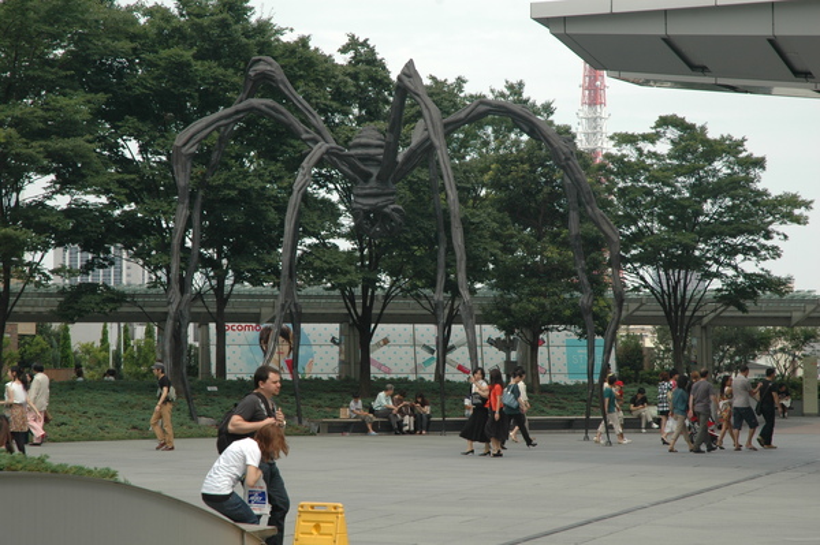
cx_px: 410
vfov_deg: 13.0
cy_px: 272
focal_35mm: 105
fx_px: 2390
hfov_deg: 19.5
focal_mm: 70
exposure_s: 1/250
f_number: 8
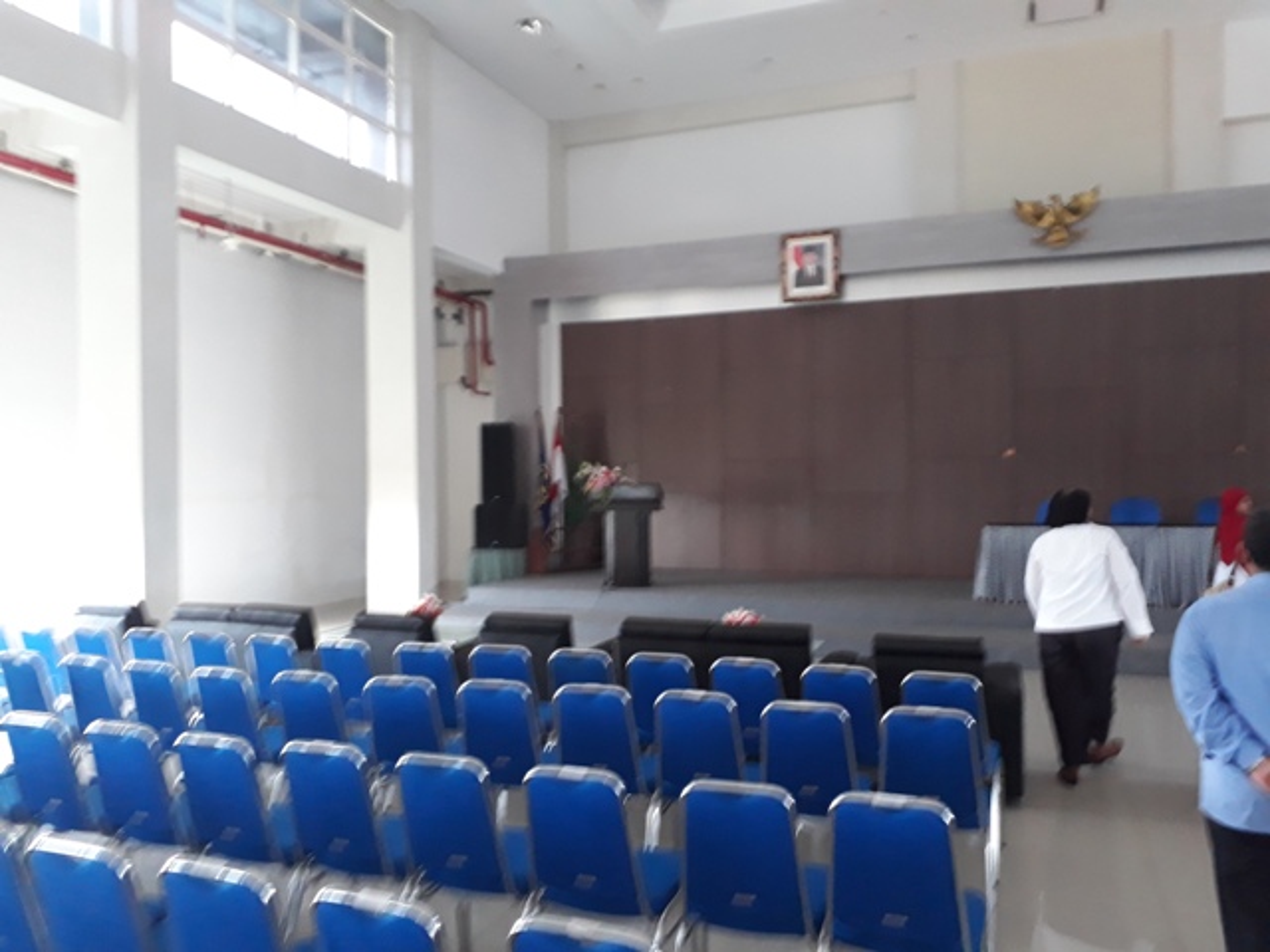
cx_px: 635
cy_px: 476
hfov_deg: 65.3
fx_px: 991
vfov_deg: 51.4
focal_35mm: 27
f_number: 1.9
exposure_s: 1/17
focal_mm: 3.6
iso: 250
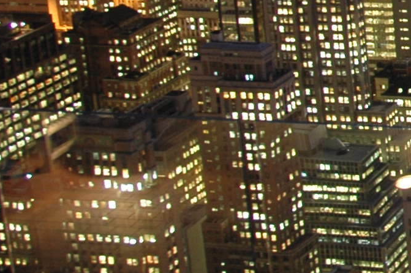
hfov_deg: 14.0
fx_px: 1380
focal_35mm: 121
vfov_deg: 11.1
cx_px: 844
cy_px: -70
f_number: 3.5
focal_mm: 18
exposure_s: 1/2
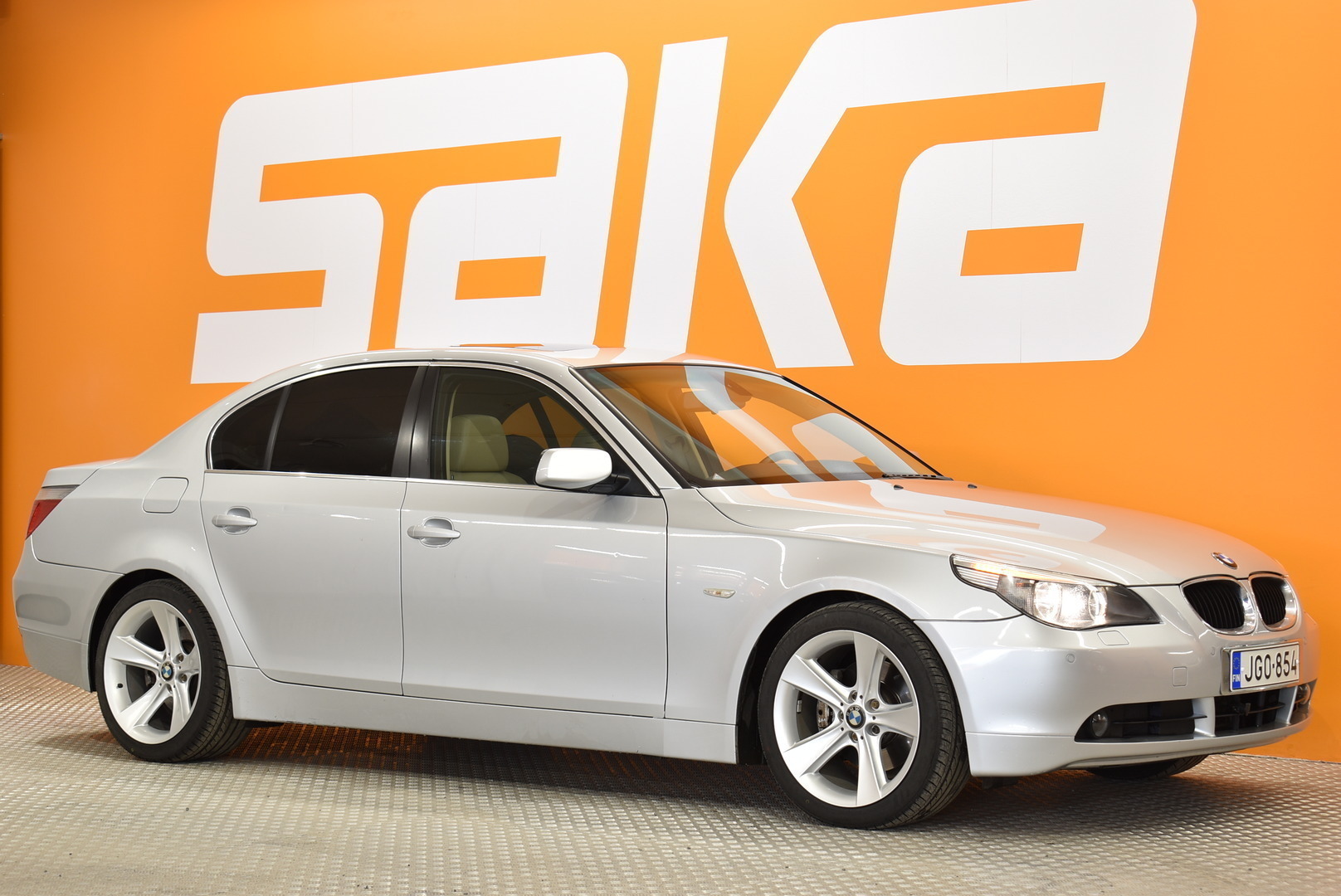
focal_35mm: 72
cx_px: 670
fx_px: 2684
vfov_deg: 19.0
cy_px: 448
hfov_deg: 28.1
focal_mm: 48
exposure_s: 1/8
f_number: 5.3
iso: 100
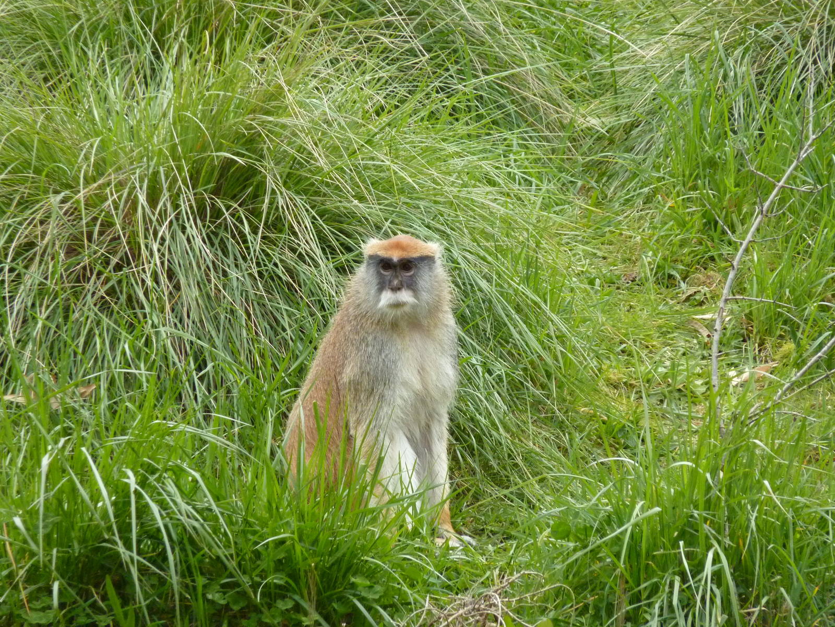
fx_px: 7237
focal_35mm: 300
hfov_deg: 6.6
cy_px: 314
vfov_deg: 5.0
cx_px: 418
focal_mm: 49.2
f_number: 4.9
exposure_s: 1/320
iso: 400
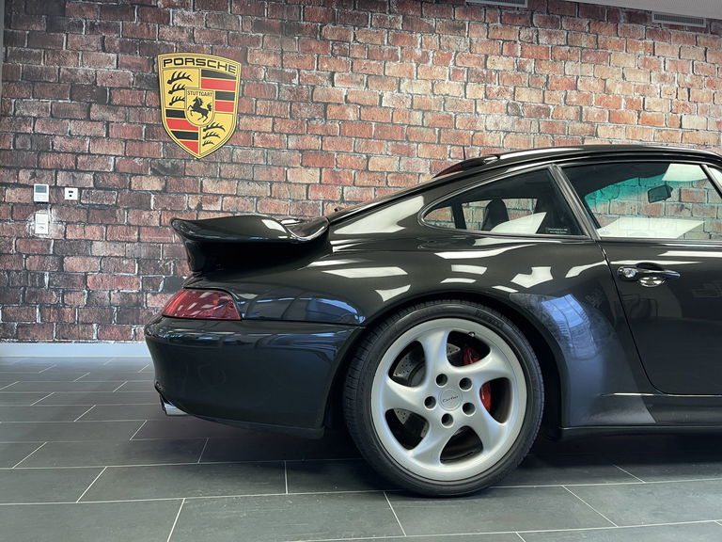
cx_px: 361
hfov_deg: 69.4
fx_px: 521
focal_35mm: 25
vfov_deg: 54.9
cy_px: 271
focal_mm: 5.1
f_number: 1.6
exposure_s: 1/50
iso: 125
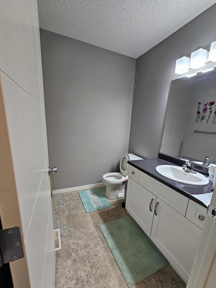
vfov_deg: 101.9
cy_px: 155
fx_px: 116
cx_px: 110
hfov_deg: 85.7
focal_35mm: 14
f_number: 2.2
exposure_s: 1/60
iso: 125
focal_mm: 2.2
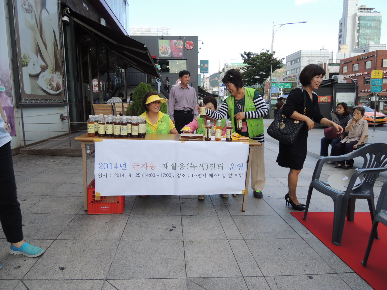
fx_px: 268
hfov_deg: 71.6
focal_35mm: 24
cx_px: 194
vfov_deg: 56.8
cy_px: 145
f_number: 2.8
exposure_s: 1/640
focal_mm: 4.3
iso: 100
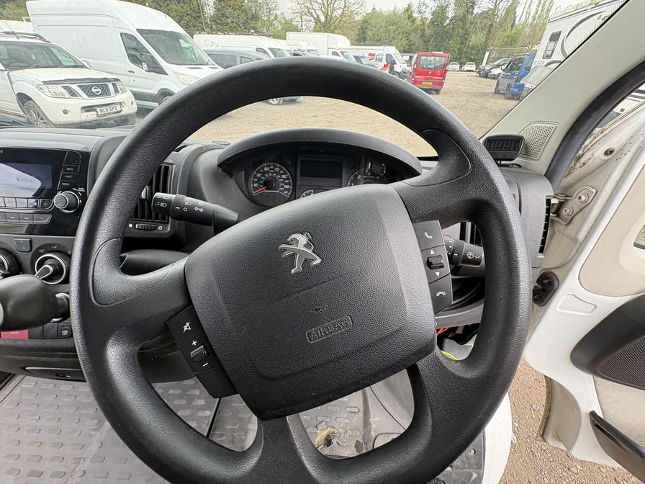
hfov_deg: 102.1
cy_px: 242
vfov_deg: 85.7
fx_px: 261
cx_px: 322
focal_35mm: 14
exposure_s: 1/140
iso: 64
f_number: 2.2
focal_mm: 2.22
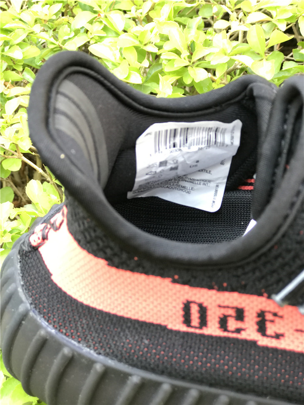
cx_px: 152
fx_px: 667
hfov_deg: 25.7
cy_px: 202
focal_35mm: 57
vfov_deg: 33.8
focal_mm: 6.6
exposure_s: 1/50
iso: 64
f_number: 2.8
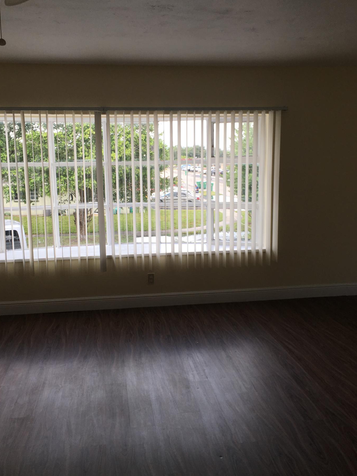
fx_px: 440
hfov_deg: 44.1
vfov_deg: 56.8
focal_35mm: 32
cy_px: 232
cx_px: 165
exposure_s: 1/260
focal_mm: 4.15
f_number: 2.2
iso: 25
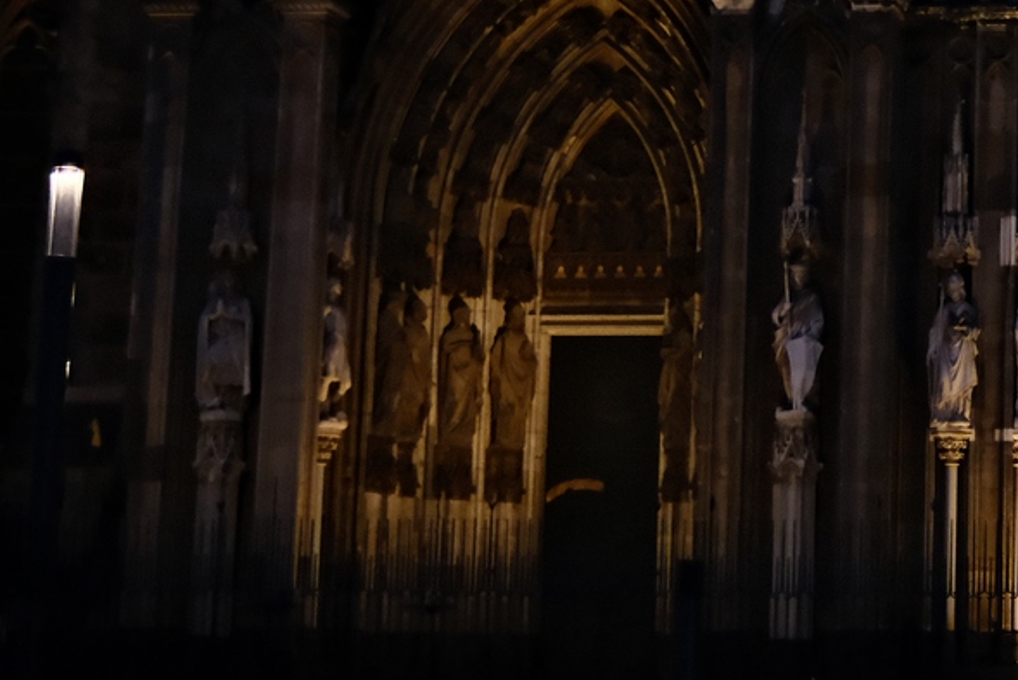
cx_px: 1352
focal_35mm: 95
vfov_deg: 14.4
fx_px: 2687
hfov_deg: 19.6
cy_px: 207
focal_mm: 23
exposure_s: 1/500
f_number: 1.4
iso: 3200
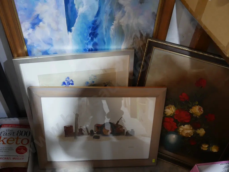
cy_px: 86
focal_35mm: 32
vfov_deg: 44.2
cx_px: 114
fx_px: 212
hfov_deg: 56.8
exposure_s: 1/60
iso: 1000
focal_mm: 16
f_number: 3.6
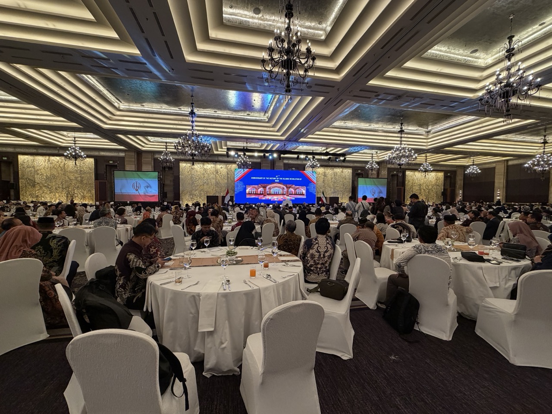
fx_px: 223
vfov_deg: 85.7
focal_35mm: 14
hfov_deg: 102.1
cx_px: 276
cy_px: 207
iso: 200
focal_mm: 2.22
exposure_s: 1/50
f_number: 2.2
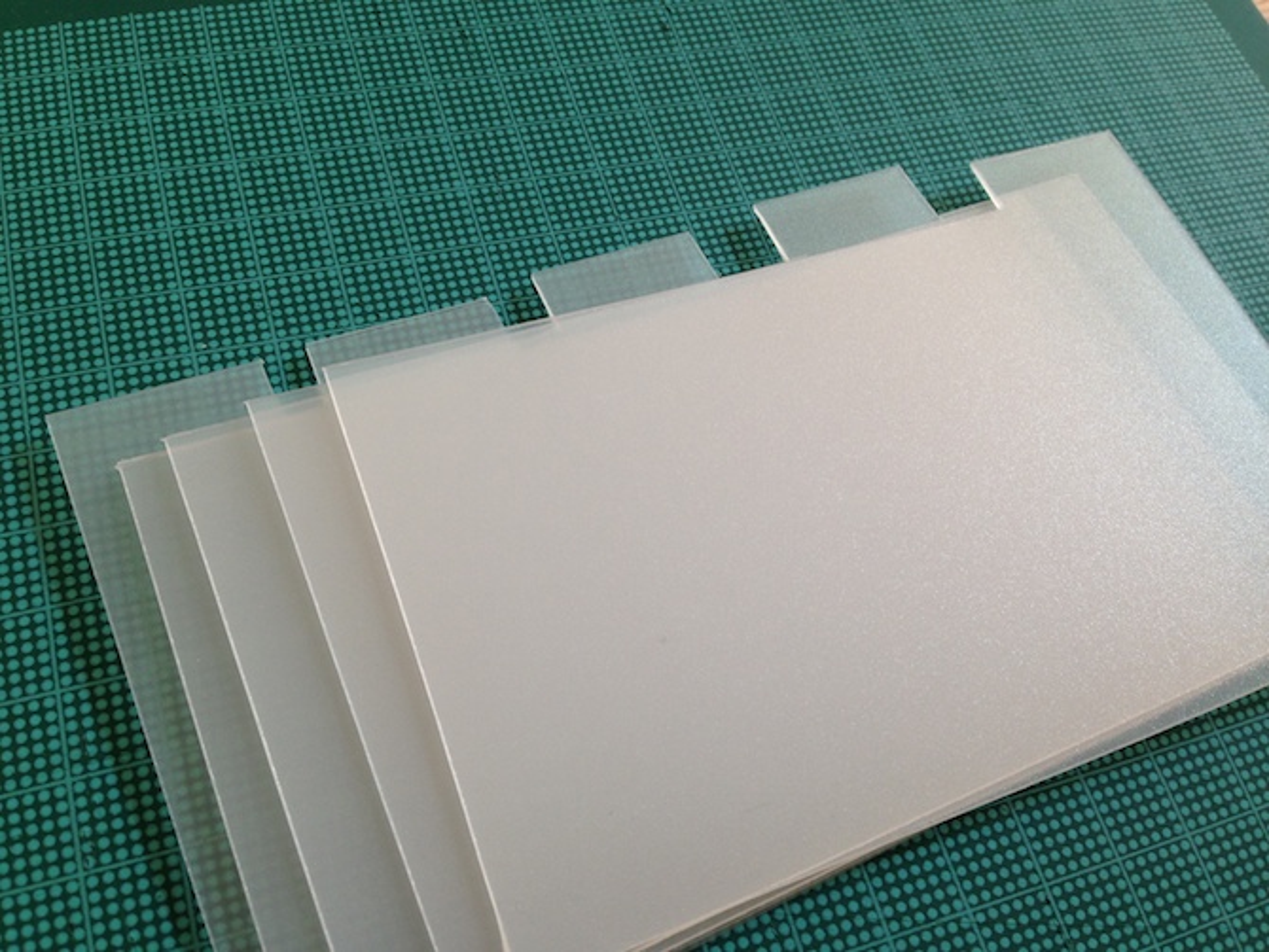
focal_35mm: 33
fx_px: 1210
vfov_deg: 43.0
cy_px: 476
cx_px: 634
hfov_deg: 55.3
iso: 50
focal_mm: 4.12
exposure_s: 1/20
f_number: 2.4
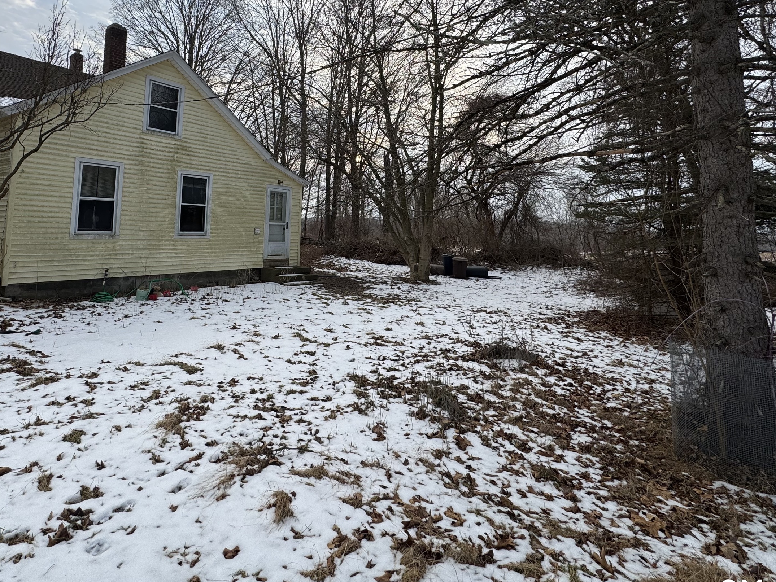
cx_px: 331
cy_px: 193
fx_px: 448
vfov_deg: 64.2
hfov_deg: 81.2
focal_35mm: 20
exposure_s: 1/371
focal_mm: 2.22
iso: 40
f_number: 2.2
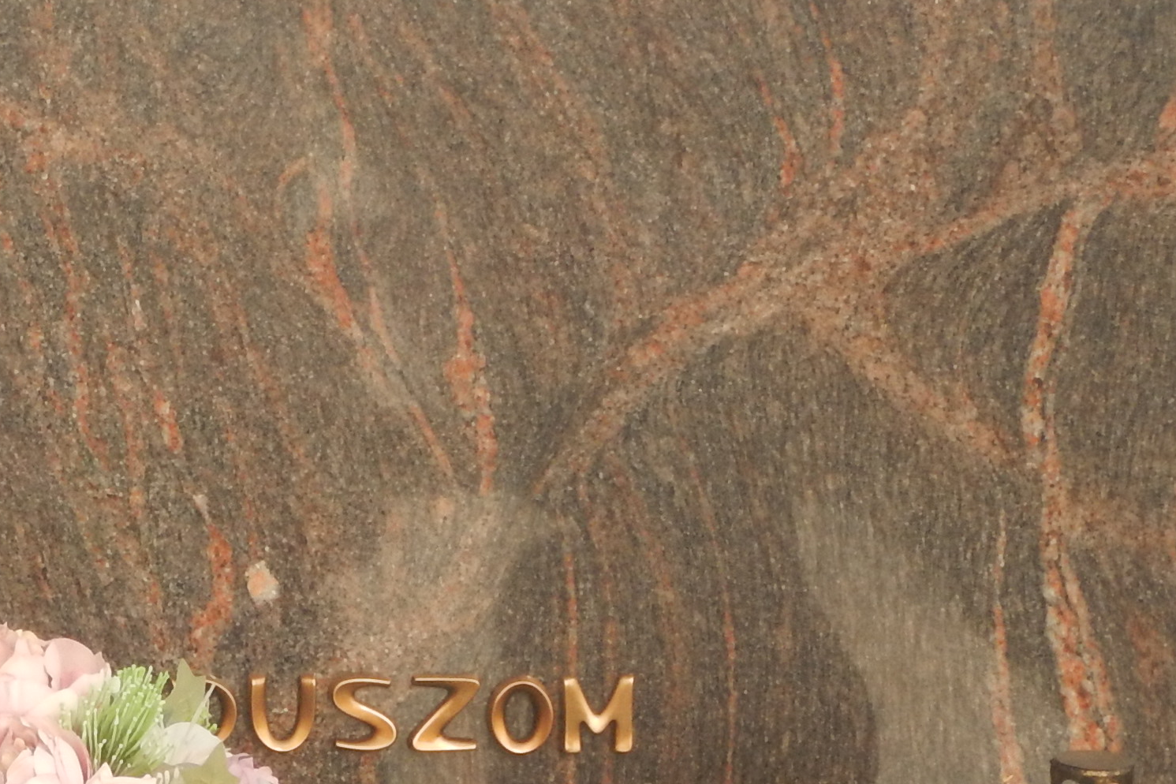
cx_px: -176
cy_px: 254
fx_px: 5880
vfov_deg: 7.6
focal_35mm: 180
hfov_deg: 11.2
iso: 125
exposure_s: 1/400
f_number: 4.4
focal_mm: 10.1
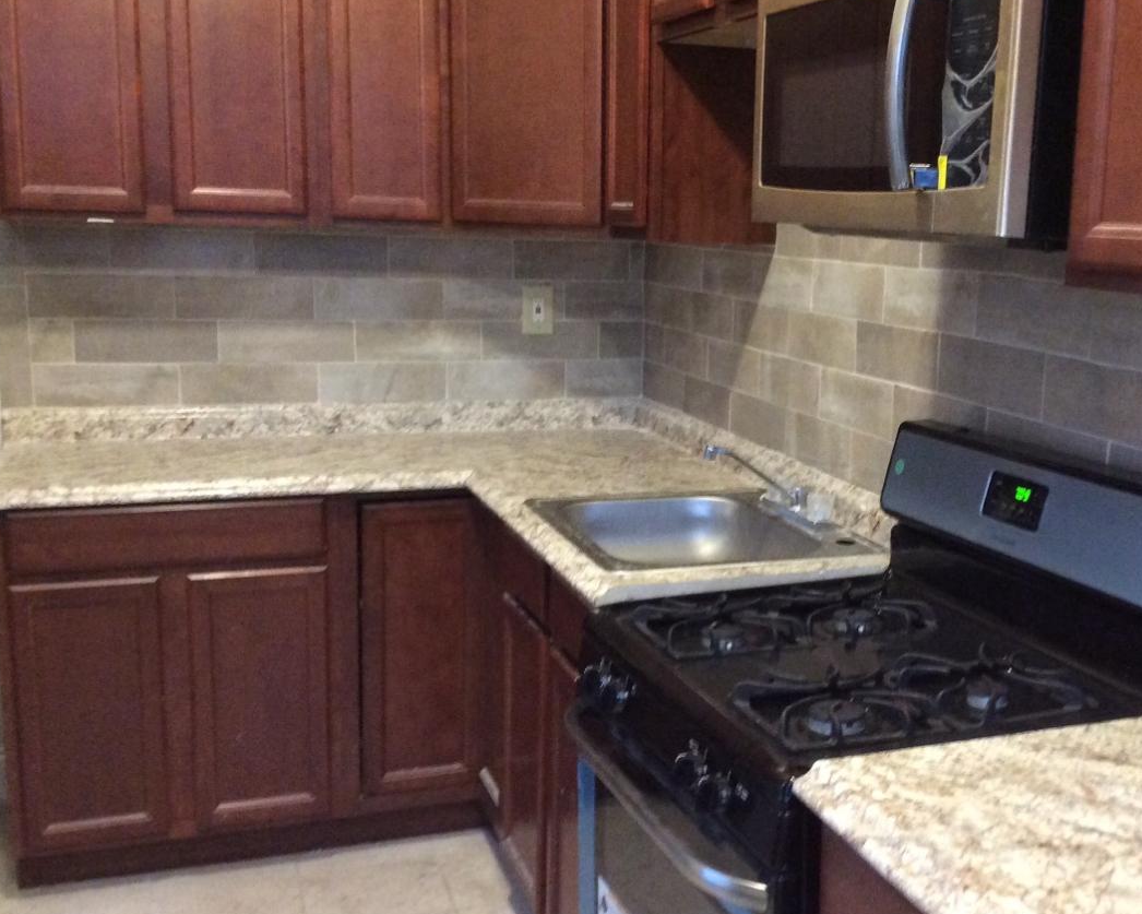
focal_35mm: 43
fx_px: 1453
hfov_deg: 42.5
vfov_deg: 34.9
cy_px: 454
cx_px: 734
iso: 250
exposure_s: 1/20
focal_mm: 3.3
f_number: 2.4
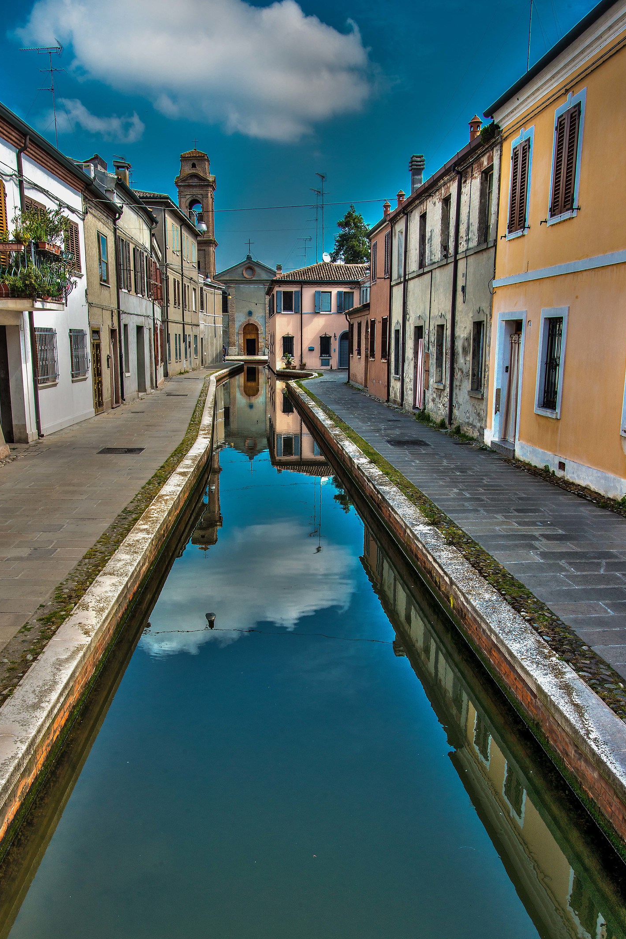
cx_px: 293
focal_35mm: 36
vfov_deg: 53.0
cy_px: 527
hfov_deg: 36.9
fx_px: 938
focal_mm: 32
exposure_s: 1/100
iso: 250
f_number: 14
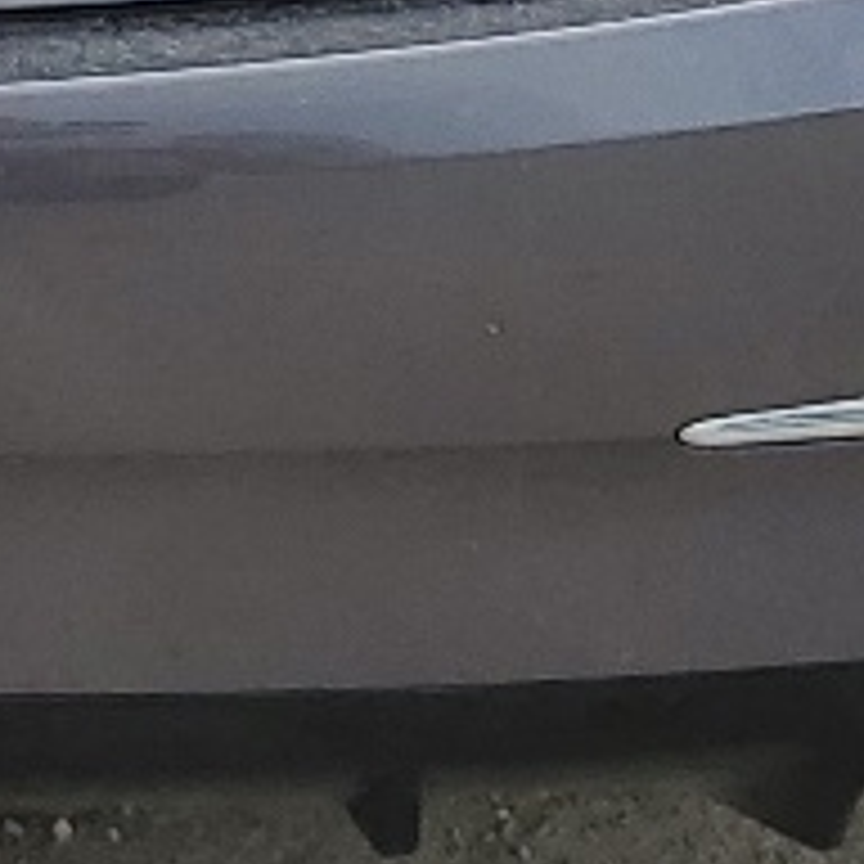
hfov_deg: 9.0
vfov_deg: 8.8
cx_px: -279
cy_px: -644
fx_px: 5422
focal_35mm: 192
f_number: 1.5
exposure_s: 1/2500
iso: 50
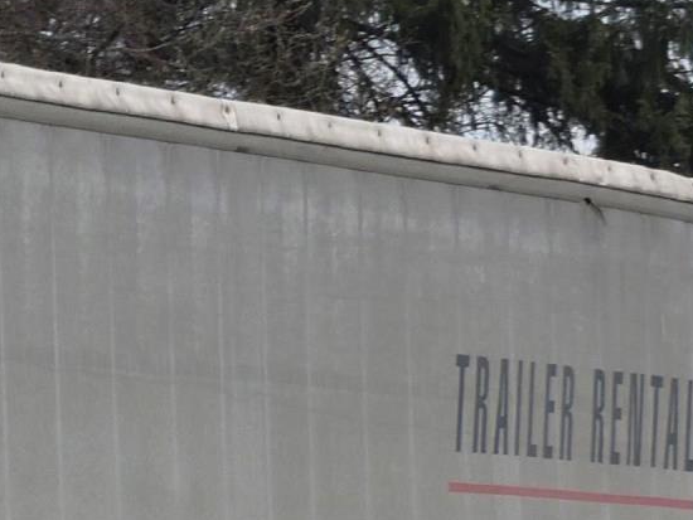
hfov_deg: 3.2
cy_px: 633
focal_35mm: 618
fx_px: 12378
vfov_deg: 2.4
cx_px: -519
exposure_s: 1/320
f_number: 5.2
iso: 100
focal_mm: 30.5
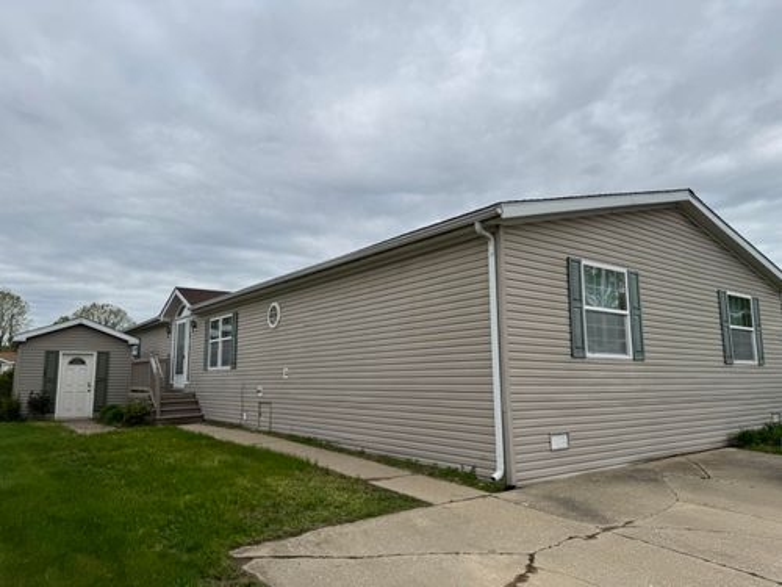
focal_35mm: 24
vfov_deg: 56.8
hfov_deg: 71.6
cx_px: 391
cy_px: 294
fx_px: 542
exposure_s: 1/5814
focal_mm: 6.76
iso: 80
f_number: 1.78
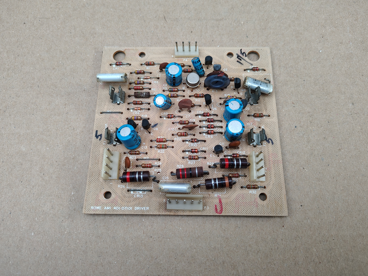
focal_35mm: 26
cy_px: 129
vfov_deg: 53.0
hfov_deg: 67.3
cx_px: 181
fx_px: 276
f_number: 1.8
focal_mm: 5.56
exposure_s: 1/100
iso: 161
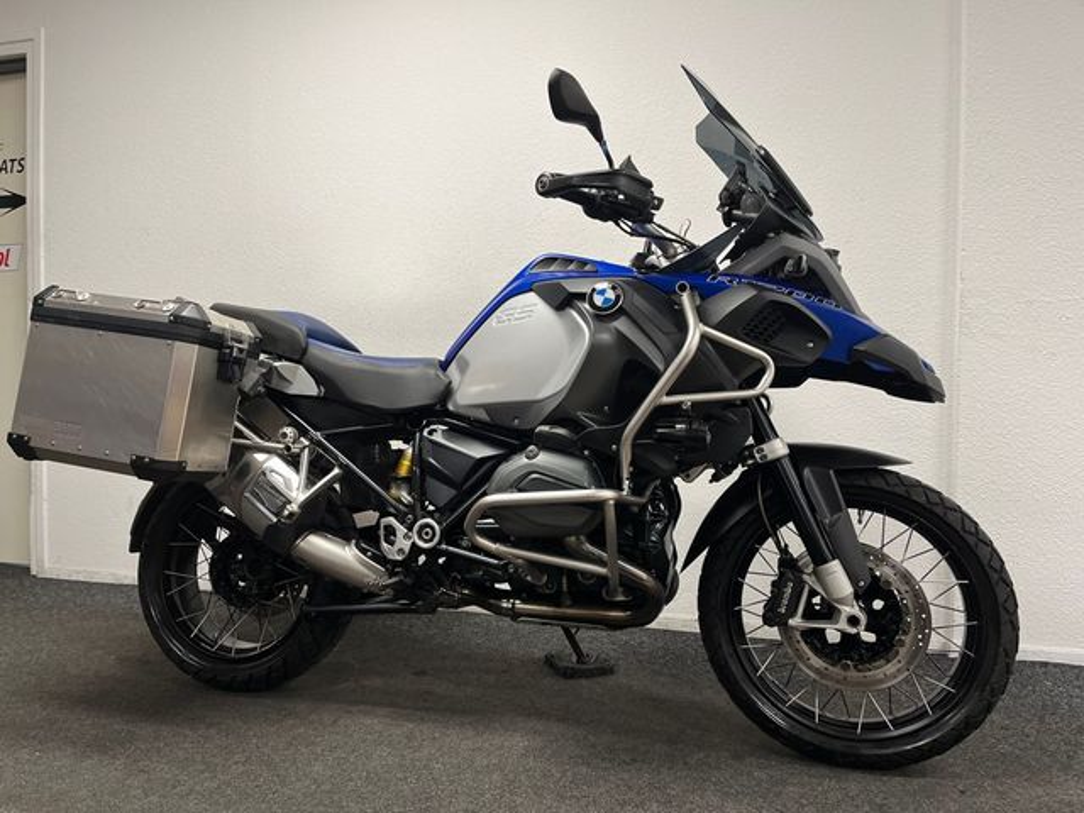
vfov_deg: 53.1
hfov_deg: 67.3
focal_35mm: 26
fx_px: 814
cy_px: 406
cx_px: 542
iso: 125
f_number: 1.6
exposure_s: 1/100
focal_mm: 5.1
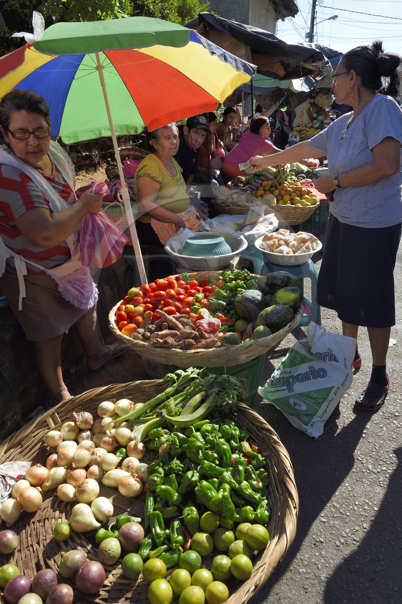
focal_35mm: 24
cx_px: 201
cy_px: 302
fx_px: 402
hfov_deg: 53.1
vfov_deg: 73.8
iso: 200
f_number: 13
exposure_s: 1/125
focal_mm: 24
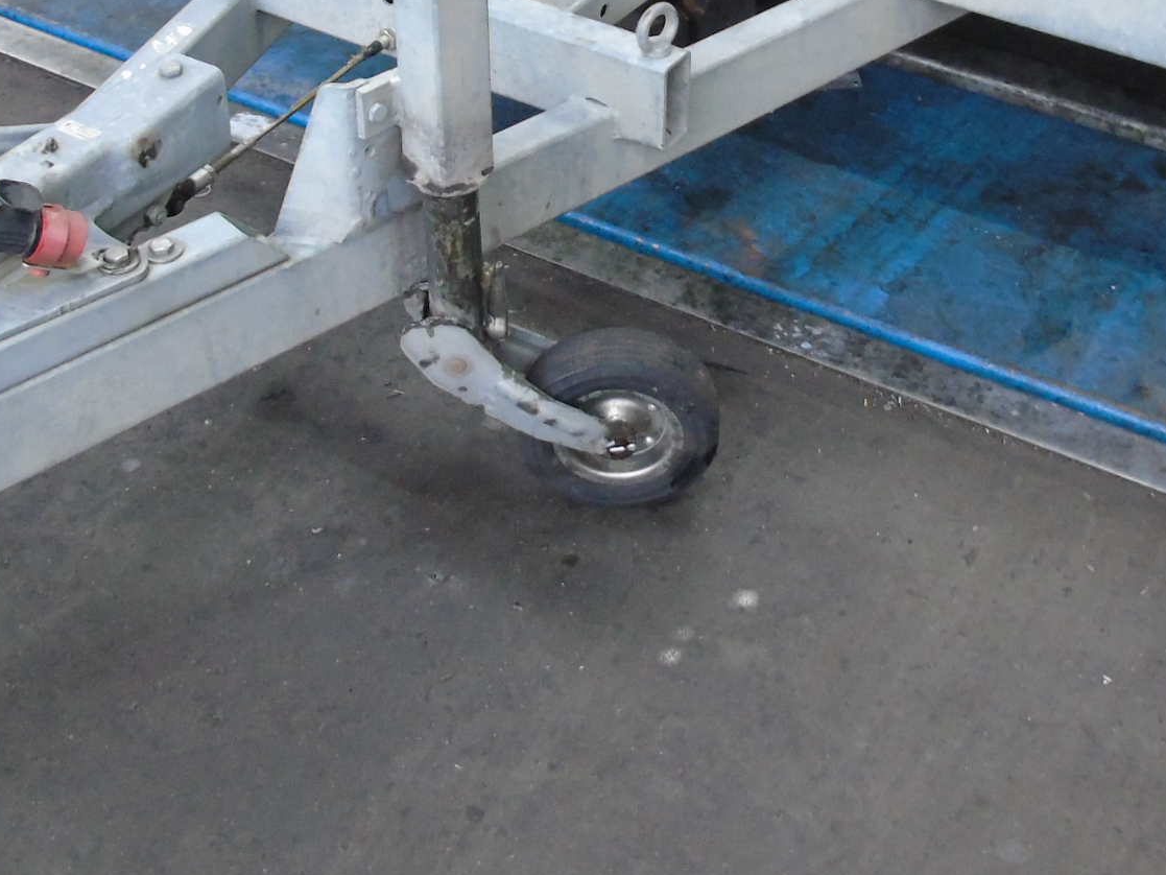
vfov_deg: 24.4
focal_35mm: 58
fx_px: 1954
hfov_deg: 33.1
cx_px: 689
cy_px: 56
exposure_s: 1/13
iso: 400
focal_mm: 4.4
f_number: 3.4
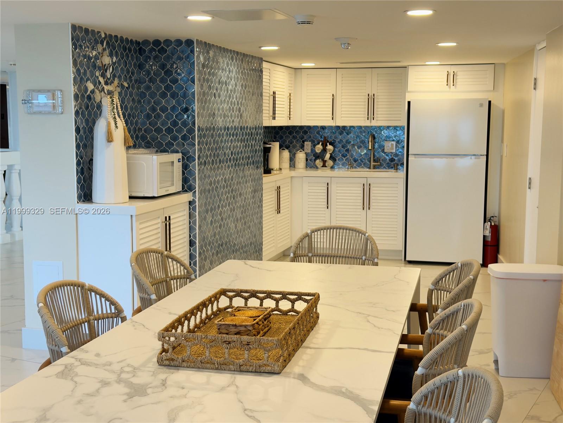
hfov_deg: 39.7
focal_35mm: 48
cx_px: 282
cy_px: 212
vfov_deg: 30.3
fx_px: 781
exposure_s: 1/120
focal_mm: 6.76
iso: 80
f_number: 1.78
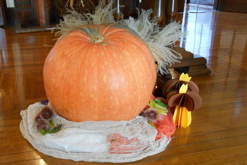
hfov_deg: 49.2
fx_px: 268
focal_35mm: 39
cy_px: 97
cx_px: 98
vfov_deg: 34.1
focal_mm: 5.3
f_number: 3.8
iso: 400
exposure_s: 1/13
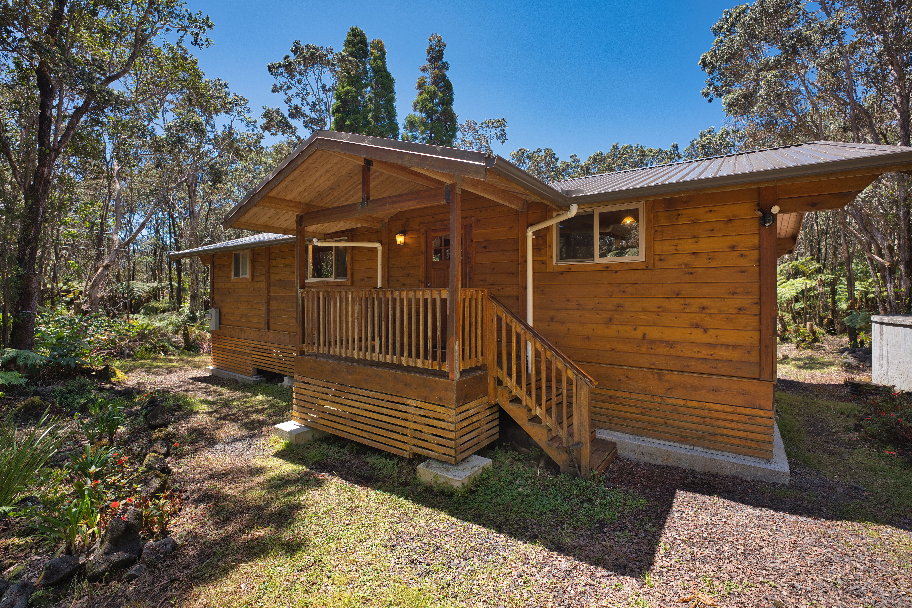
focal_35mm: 15
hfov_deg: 100.4
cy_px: 287
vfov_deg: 77.3
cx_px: 468
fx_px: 380
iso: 50
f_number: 4
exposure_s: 1/200
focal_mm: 14
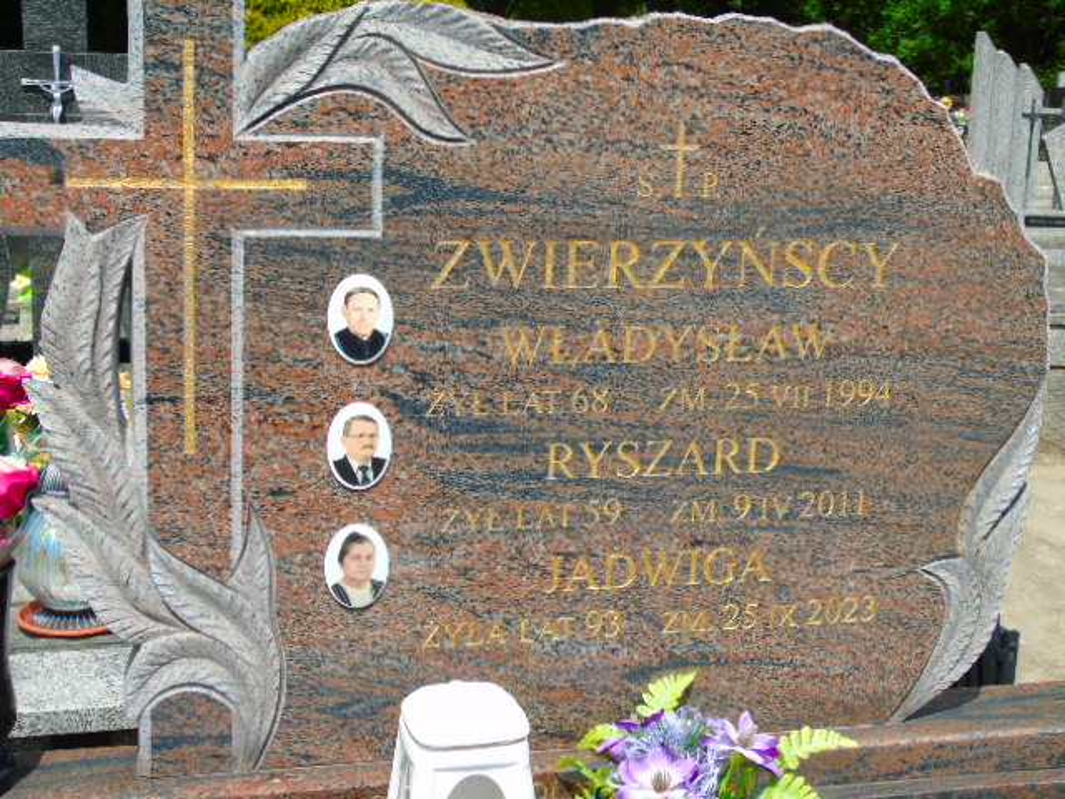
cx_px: 532
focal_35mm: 54
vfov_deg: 27.0
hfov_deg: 35.5
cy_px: 400
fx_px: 1661
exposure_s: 1/640
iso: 80
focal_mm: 9.6
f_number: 4.3
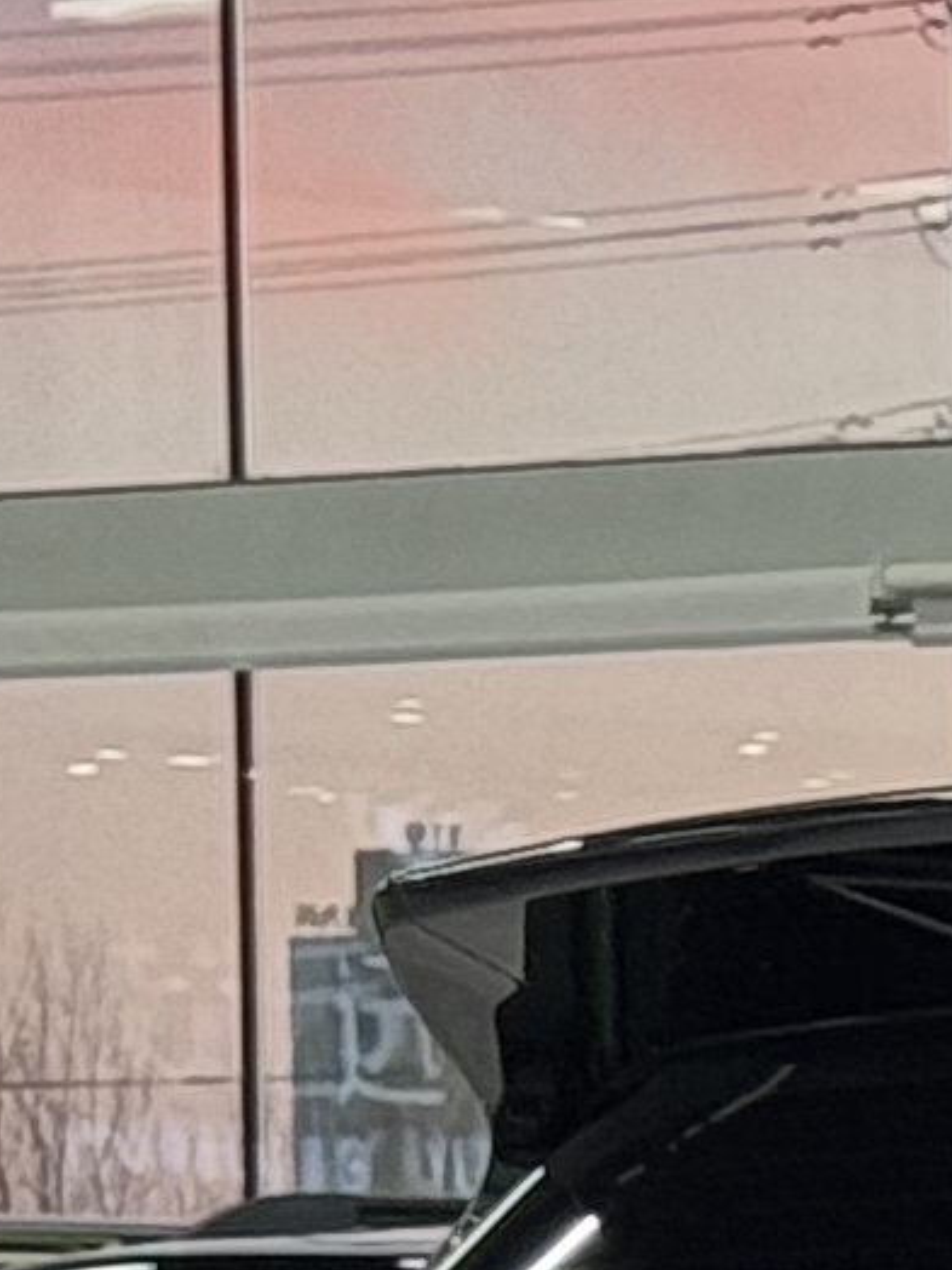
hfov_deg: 3.8
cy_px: 2380
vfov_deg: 5.3
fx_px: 13531
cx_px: 3839
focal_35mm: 369
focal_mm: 6.76
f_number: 1.78
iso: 100
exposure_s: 1/100
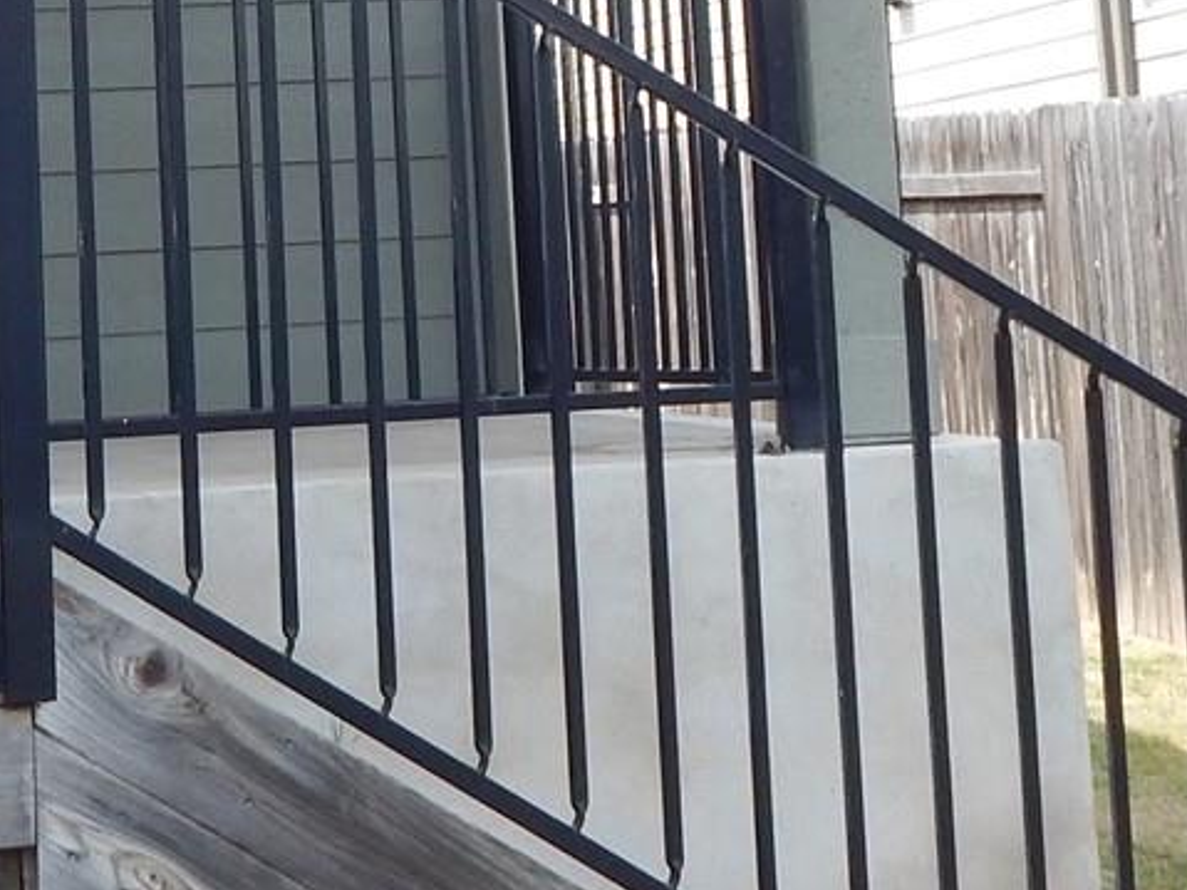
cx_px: 295
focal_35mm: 94
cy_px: -176
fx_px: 3222
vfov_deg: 15.2
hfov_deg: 20.7
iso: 125
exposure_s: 1/800
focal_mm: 4
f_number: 3
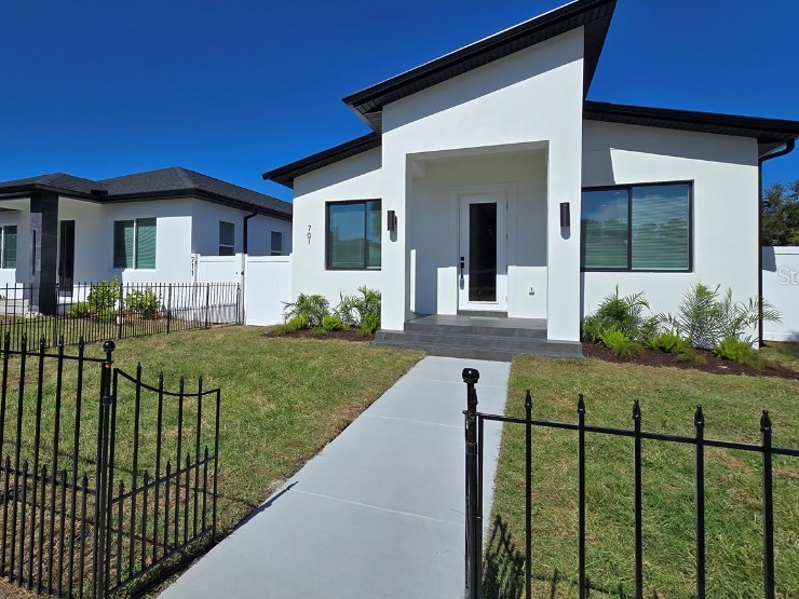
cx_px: 327
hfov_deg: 86.9
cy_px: 275
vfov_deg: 71.5
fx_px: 415
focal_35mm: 18
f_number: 2.2
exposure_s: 1/4493
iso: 50
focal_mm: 2.2
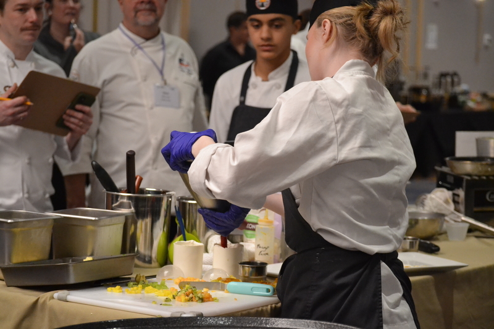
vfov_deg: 14.0
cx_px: 247
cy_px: 164
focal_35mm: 98
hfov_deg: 20.9
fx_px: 1338
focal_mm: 65
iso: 3200
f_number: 4.2
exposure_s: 1/320
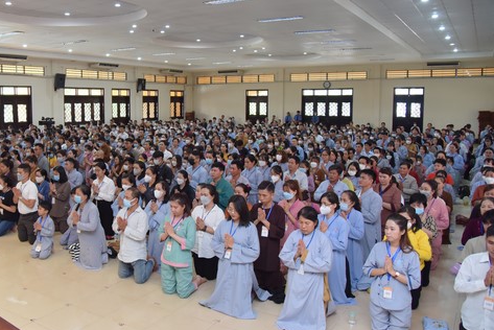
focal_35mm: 33
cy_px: 142
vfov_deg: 39.9
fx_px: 453
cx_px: 183
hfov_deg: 56.5
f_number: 4
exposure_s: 1/125
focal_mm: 24
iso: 1250
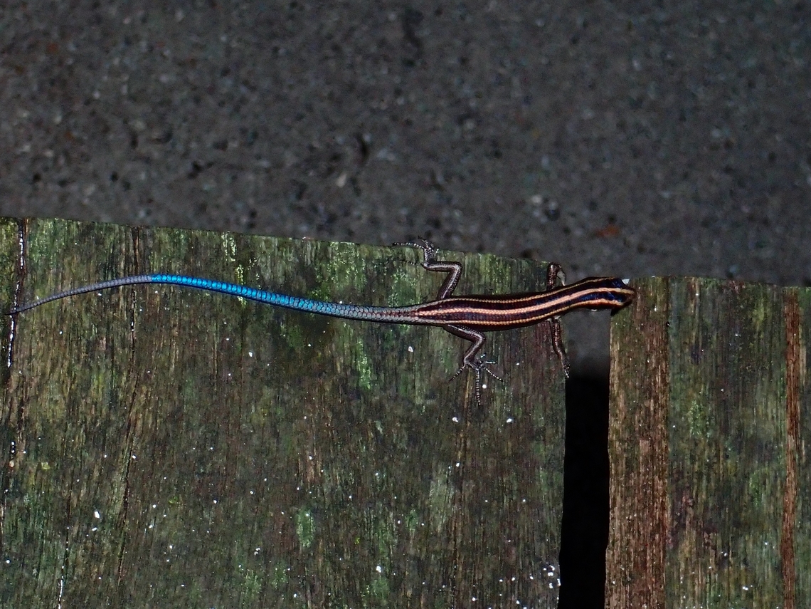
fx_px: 2343
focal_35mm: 100
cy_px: 304
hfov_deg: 19.6
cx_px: 406
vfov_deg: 14.8
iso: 200
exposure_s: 1/200
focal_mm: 18
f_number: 6.3
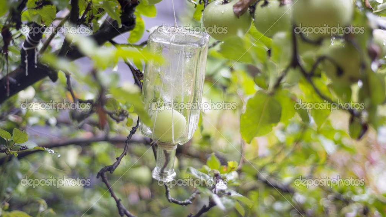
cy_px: 106
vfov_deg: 22.6
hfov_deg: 39.2
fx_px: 543
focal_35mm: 53
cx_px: 193
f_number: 1.8
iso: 160
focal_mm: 50
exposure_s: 1/80
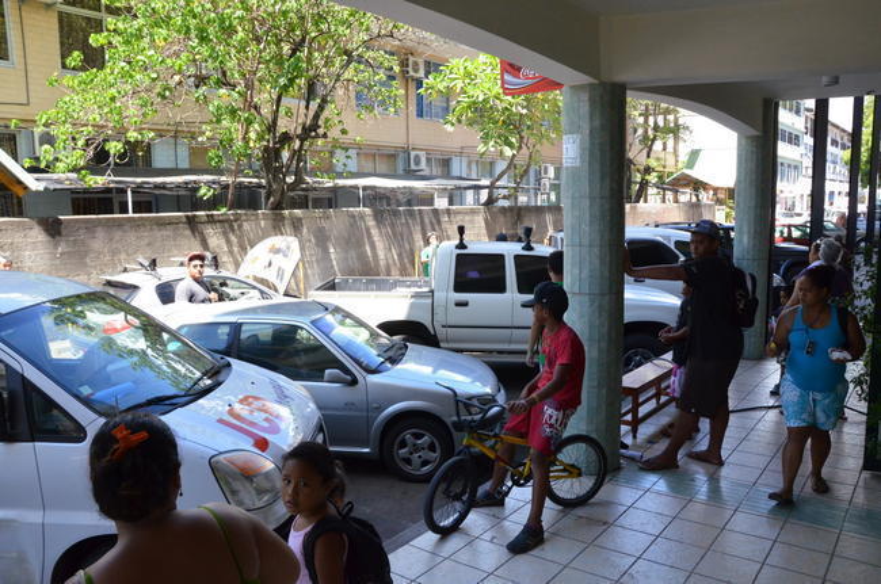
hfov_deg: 67.5
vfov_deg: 47.8
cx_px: 440
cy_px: 292
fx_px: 660
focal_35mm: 27
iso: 2000
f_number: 11
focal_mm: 18
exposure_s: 1/500
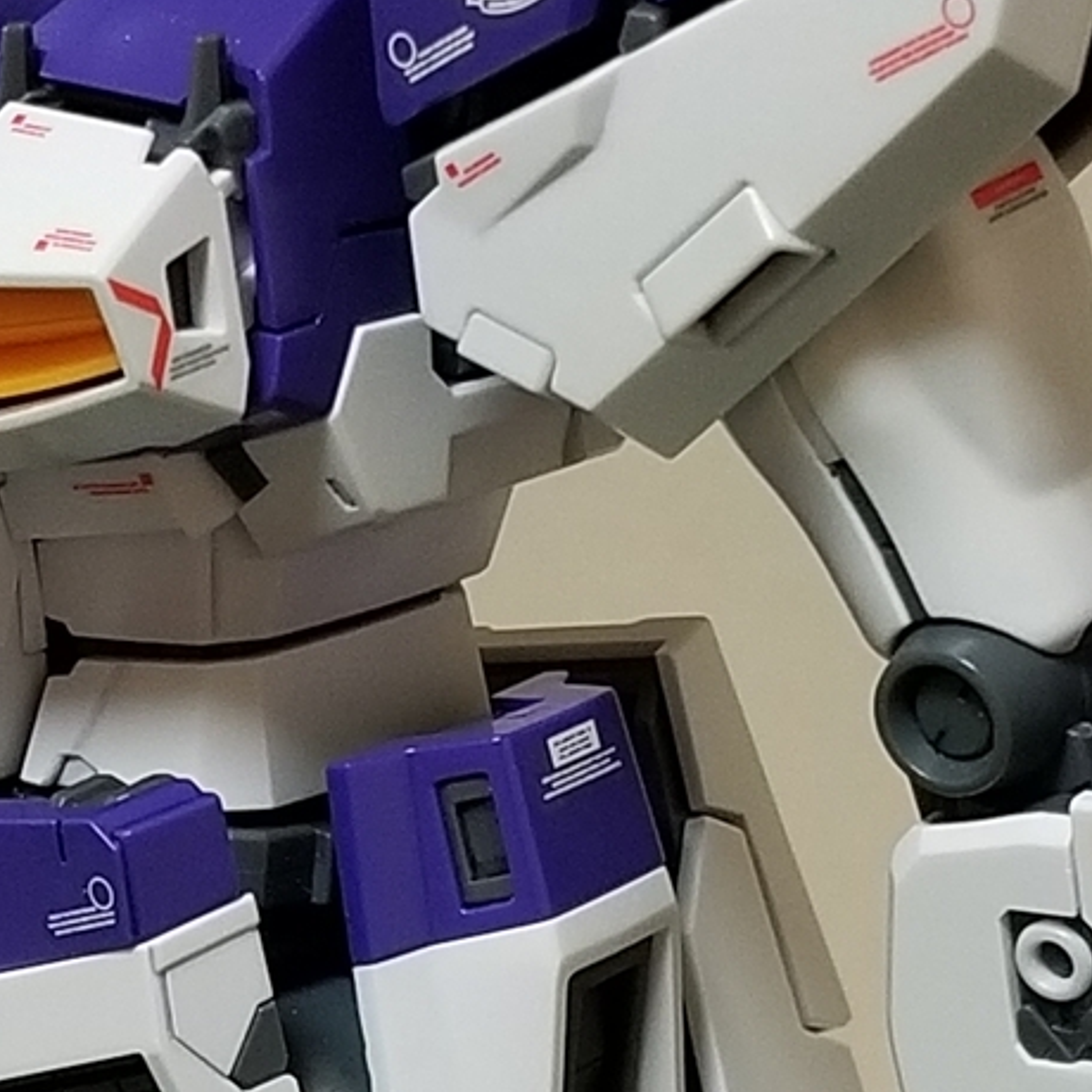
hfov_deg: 28.0
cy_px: 582
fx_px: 2141
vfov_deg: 28.6
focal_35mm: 60
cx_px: 226
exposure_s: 1/30
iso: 200
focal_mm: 4.25
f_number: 1.7
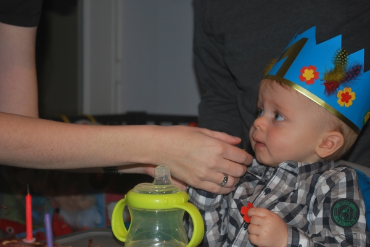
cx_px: 185
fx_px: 771
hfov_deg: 27.0
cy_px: 124
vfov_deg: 18.2
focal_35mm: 75
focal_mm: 50
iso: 200
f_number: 5.6
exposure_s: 1/60
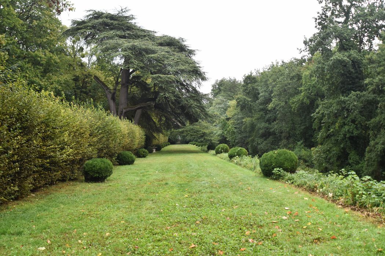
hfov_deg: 53.1
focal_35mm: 36
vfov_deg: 36.9
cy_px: 128
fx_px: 385
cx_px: 192
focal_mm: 24
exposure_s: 1/125
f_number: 5.6
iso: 400
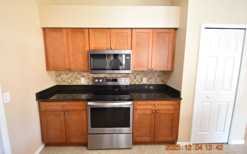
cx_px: 118
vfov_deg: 71.2
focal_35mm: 16
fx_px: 108
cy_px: 74
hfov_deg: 97.8
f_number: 3.5
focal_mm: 10
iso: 800
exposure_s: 1/20
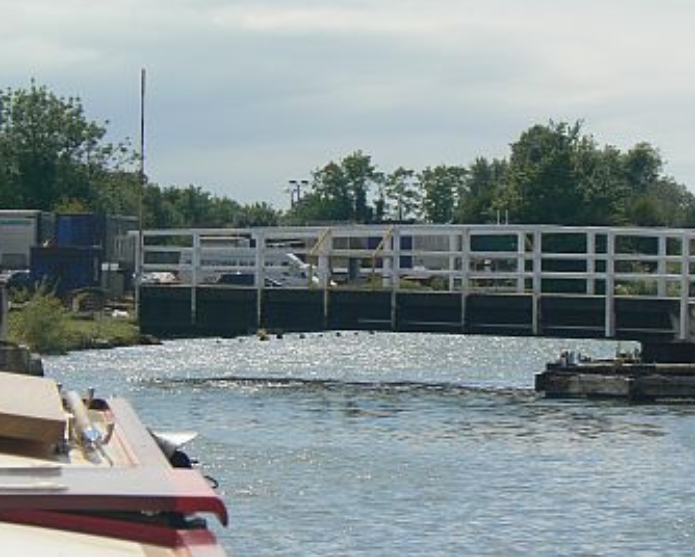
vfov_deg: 5.8
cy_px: 278
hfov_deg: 7.2
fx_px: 5540
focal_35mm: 269
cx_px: 366
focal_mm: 42.6
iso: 80
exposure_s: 1/500
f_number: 7.1
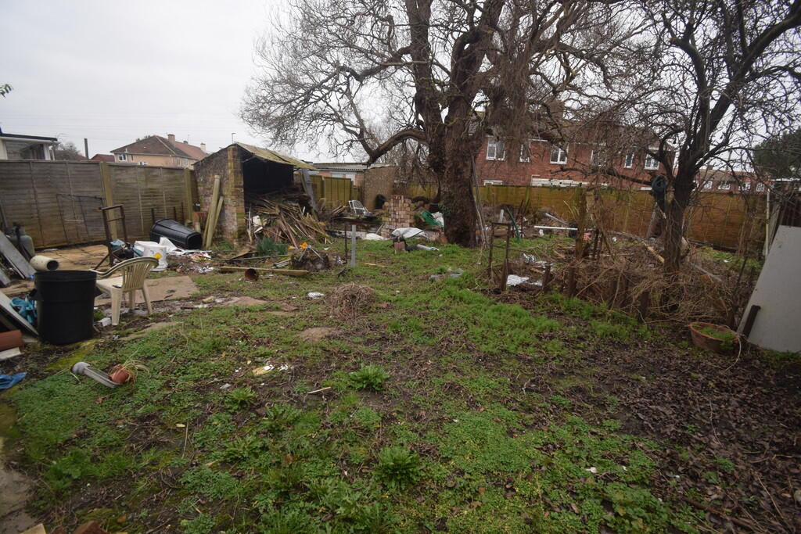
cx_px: 400
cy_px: 267
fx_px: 334
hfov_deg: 100.4
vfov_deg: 77.3
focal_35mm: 15
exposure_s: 1/160
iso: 400
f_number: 6.3
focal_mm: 10
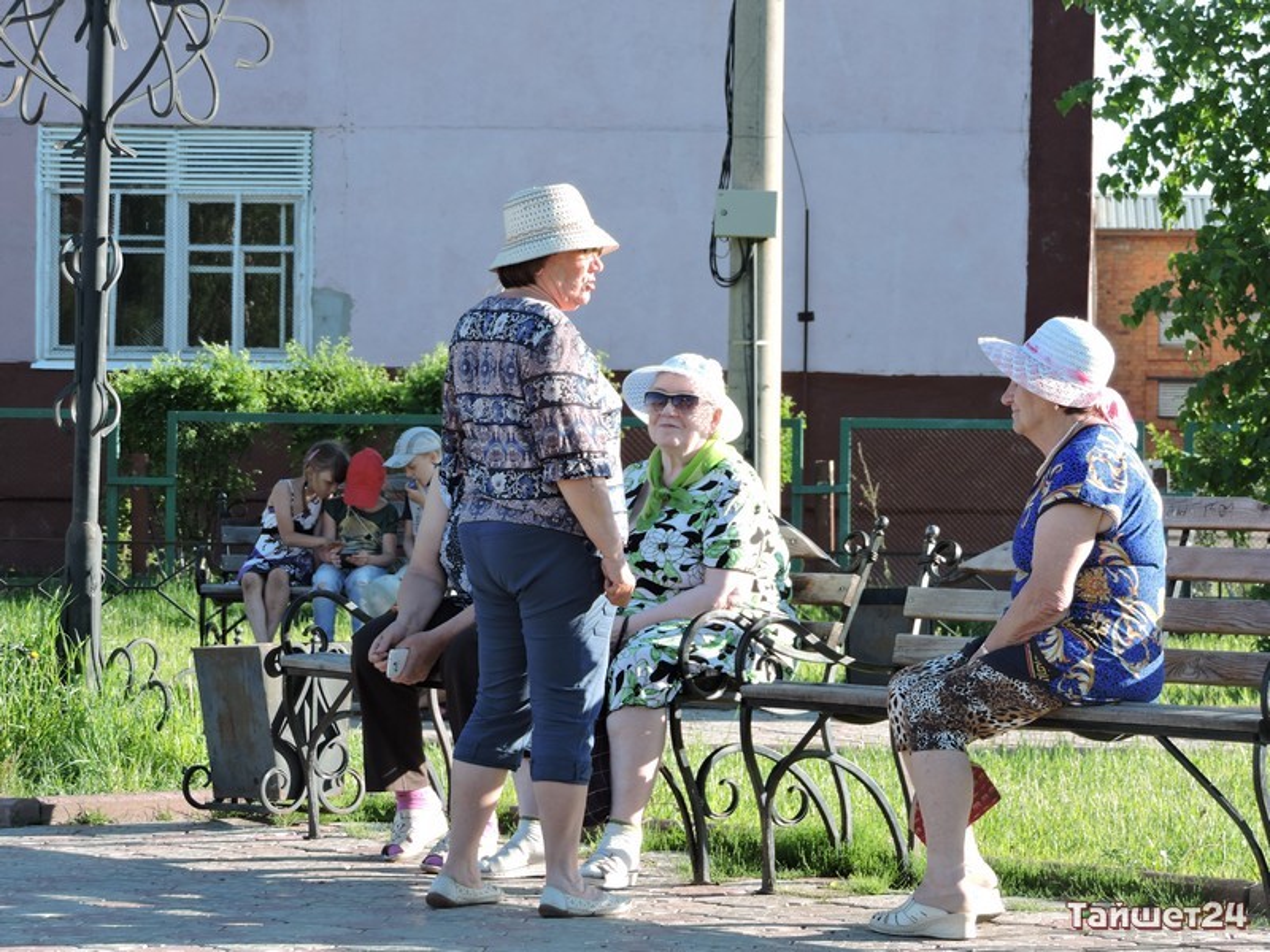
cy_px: 476
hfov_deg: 16.4
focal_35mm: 120
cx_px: 635
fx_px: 4403
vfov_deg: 12.3
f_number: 4.2
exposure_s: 1/160
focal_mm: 21.4
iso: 100
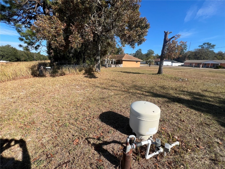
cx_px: 112
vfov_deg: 89.9
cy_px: 84
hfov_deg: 106.2
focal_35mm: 13
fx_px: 84
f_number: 1.8
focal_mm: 1.57
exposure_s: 1/1376
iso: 32
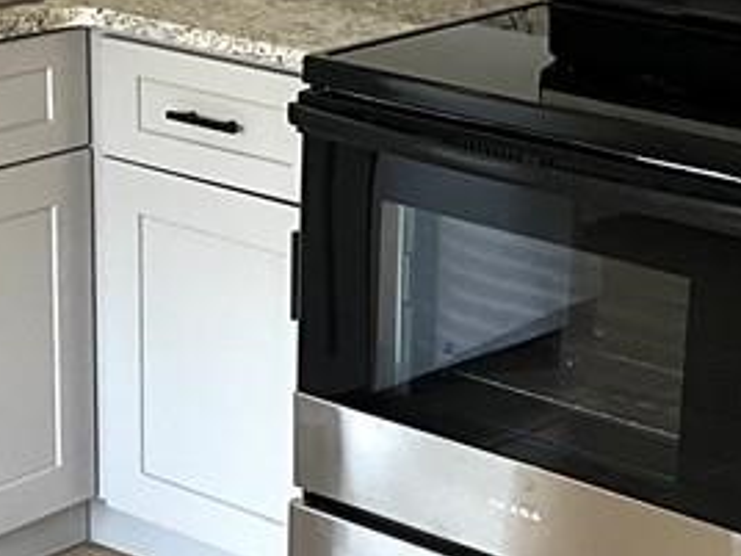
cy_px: 207
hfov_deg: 17.6
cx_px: 531
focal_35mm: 111
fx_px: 2376
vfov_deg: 13.3
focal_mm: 3
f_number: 1.8
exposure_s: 1/60
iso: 50
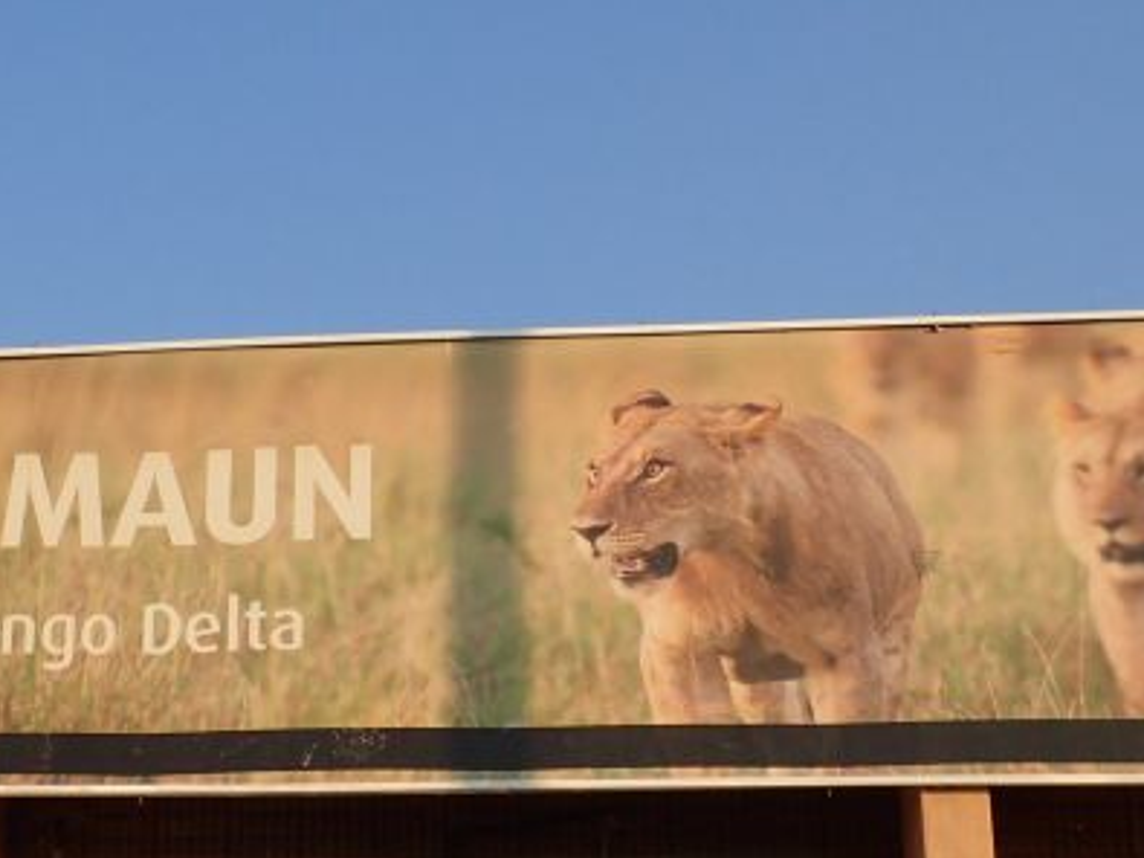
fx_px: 2676
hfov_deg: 23.9
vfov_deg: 18.2
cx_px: 313
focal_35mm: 81
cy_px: 530
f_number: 4
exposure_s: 1/1000
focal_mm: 7.34
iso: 200
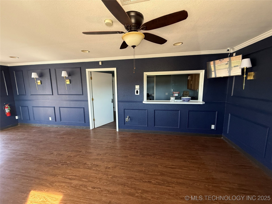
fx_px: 110
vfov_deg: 85.7
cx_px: 136
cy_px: 102
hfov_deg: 102.1
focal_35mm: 14
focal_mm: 2.22
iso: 320
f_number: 2.2
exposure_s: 1/70
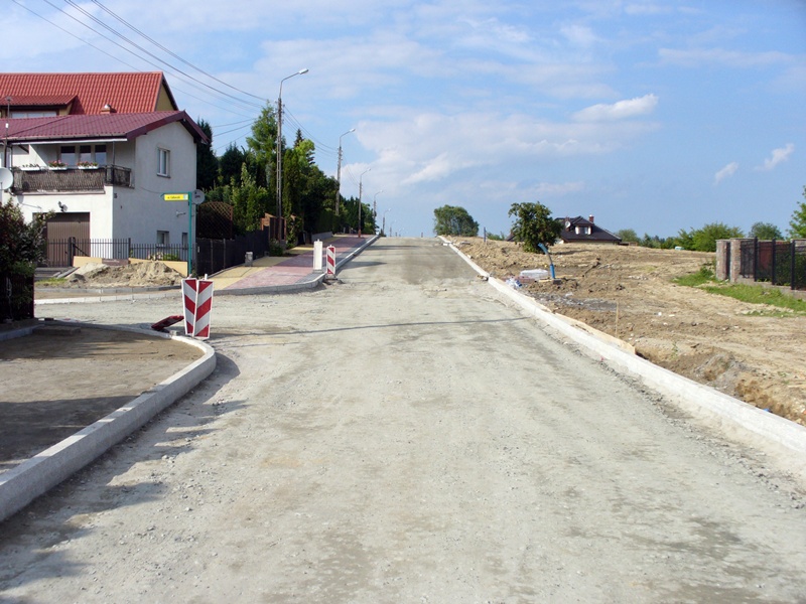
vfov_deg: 34.3
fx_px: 978
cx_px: 403
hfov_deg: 44.8
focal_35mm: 42
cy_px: 302
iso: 100
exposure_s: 1/500
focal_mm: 7
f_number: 5.8
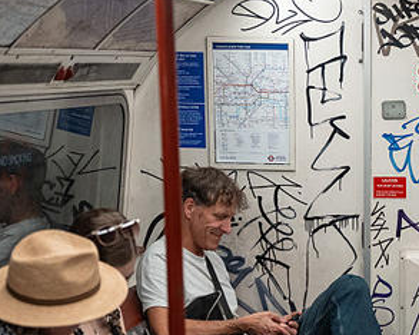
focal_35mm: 100
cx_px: 422
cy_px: 285
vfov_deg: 15.2
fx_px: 1239
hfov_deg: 18.7
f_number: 2
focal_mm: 39
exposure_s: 1/1000
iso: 3200
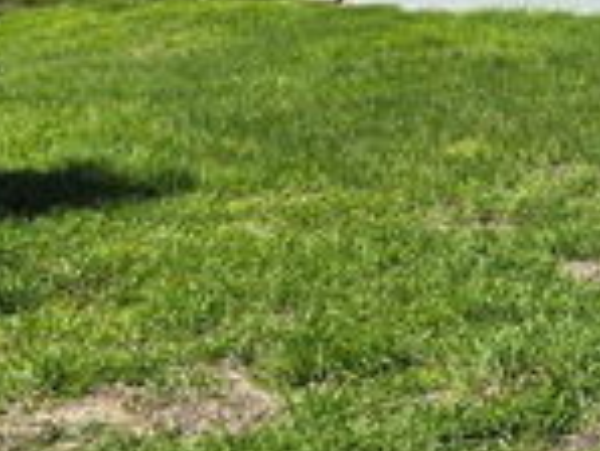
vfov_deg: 18.0
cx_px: 938
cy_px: -40
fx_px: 1370
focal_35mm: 79
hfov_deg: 20.5
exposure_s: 1/1033
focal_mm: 6.3
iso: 12
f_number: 1.7
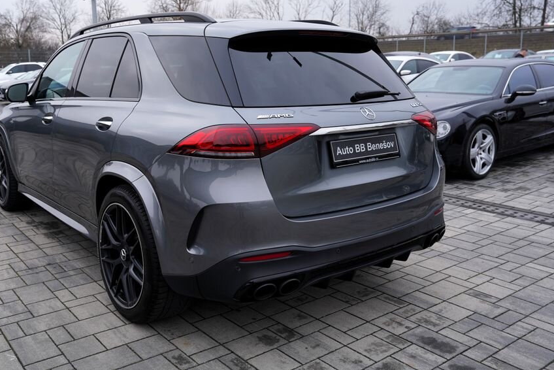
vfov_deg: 37.7
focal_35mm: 35
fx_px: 539
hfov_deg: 54.1
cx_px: 225
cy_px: 147
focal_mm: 29
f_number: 4.5
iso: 100
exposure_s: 1/60
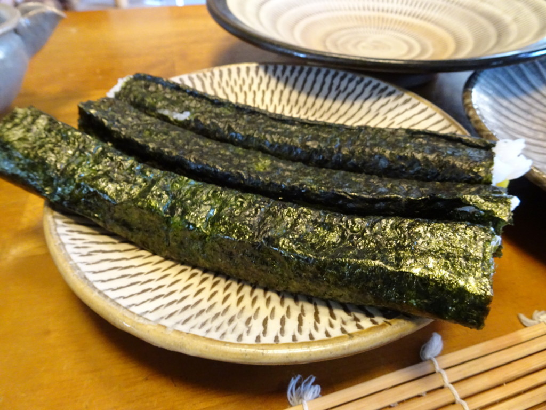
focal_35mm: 24
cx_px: 273
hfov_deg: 71.6
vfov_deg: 56.8
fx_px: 379
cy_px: 205
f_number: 3.5
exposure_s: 1/20
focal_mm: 4.1
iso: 800
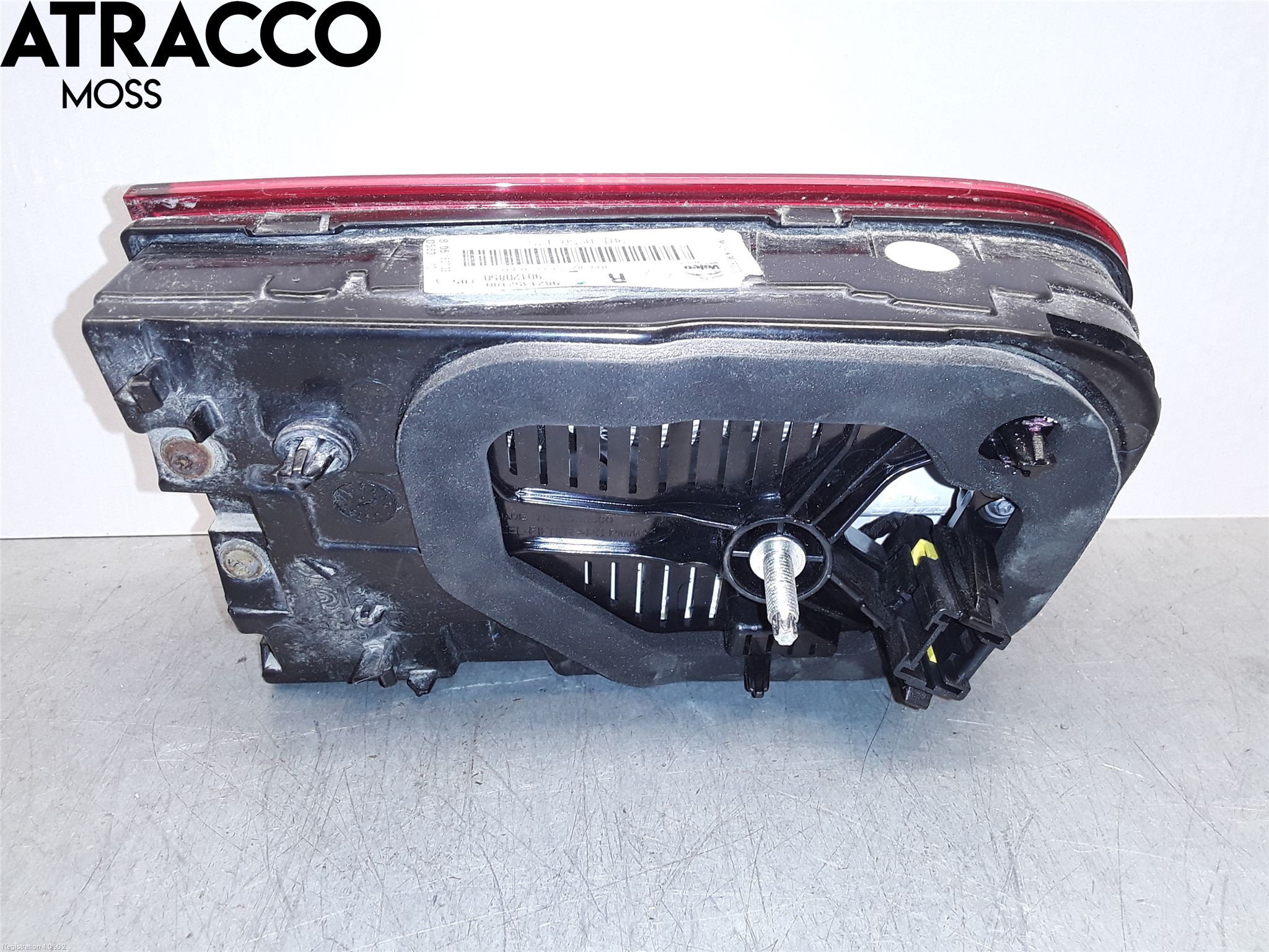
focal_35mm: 28
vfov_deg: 49.7
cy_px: 476
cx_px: 634
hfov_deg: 63.4
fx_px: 1026
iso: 50
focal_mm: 2.91
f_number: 1.9
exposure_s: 1/50
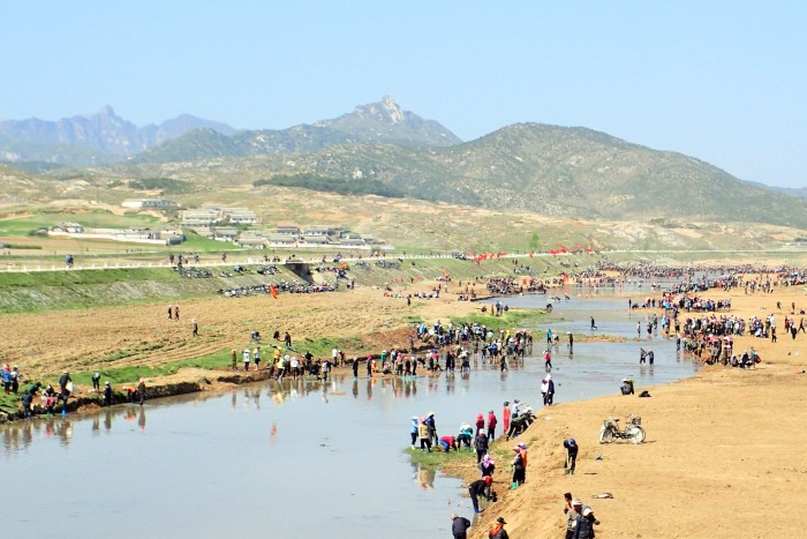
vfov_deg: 20.3
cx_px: 397
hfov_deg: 30.1
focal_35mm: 67
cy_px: 294
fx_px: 1502
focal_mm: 11.01
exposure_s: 1/500
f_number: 5
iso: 100
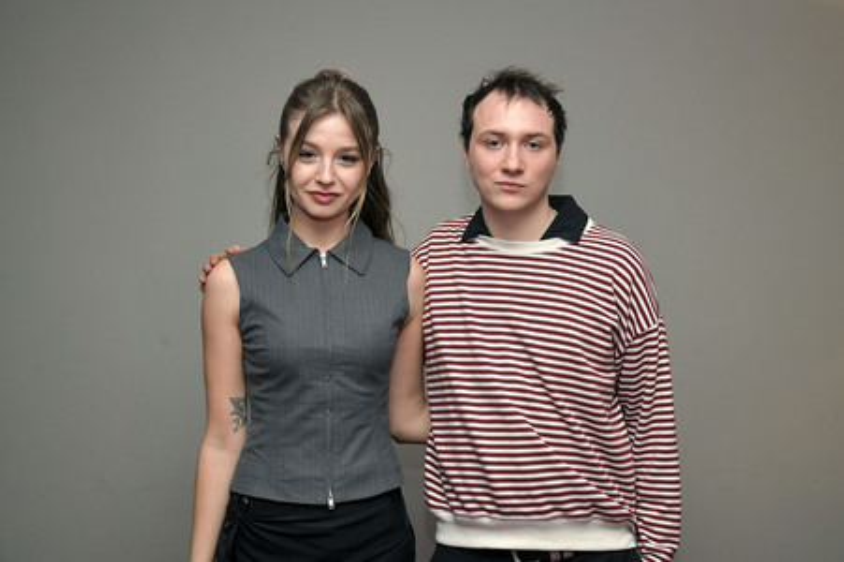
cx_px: 422
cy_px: 281
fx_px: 890
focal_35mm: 38
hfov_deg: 50.7
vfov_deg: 35.0
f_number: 5.6
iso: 2000
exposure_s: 1/200
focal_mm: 38
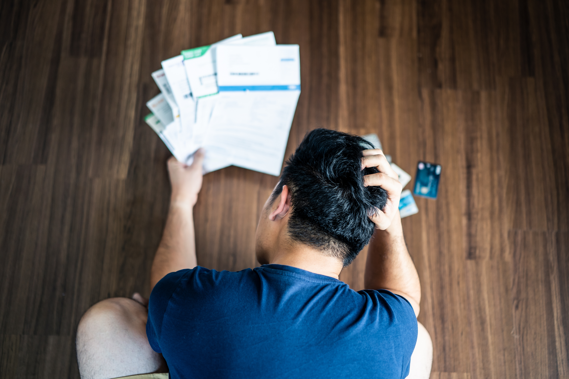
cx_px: 284
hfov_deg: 36.2
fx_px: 869
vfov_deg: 24.6
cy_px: 190
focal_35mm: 55
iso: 320
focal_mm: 55
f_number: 1.8
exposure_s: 1/60
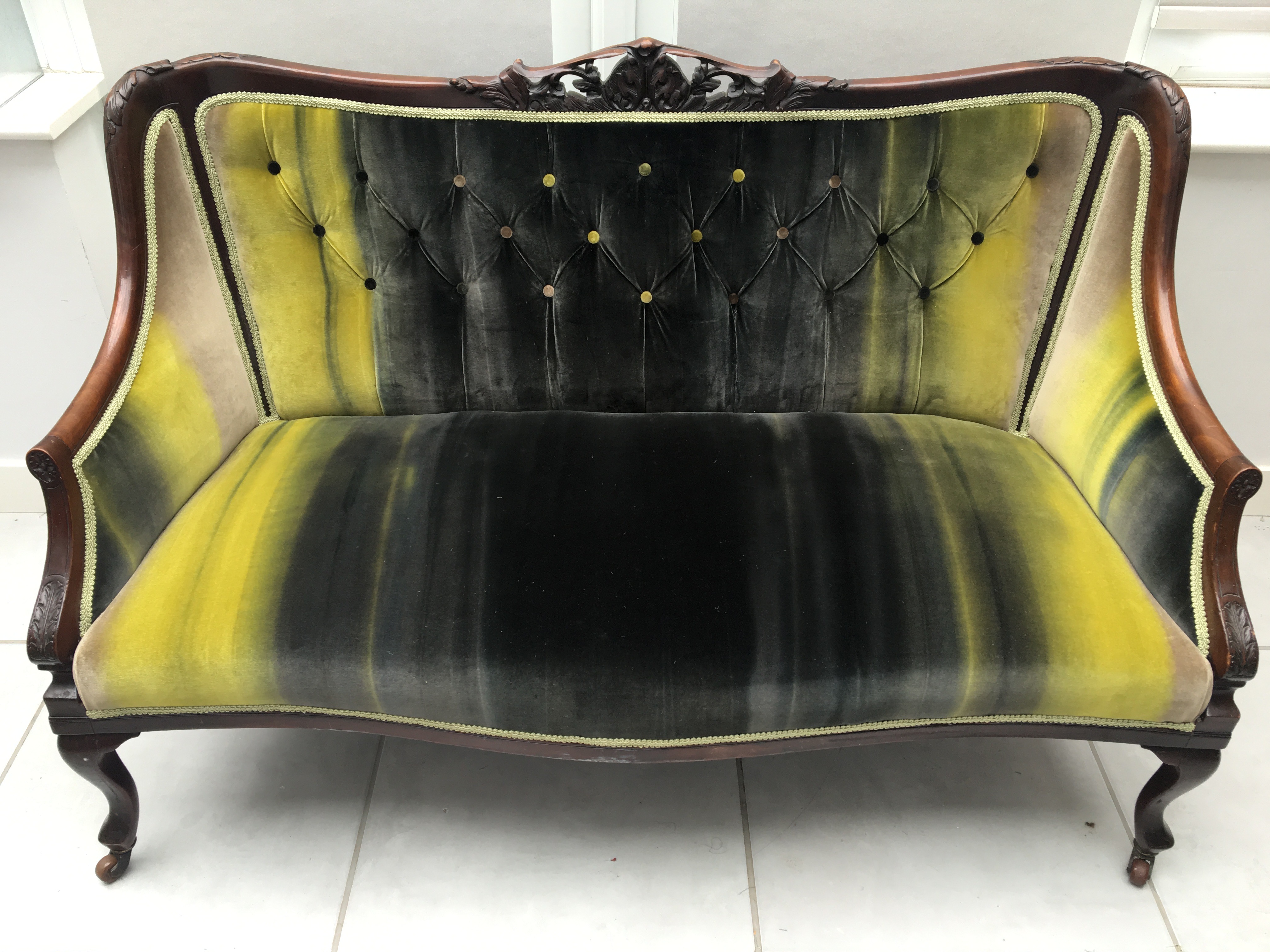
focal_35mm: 29
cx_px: 635
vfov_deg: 48.2
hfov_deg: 61.7
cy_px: 476
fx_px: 1064
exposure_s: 1/100
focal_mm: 4.15
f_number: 2.2
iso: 40
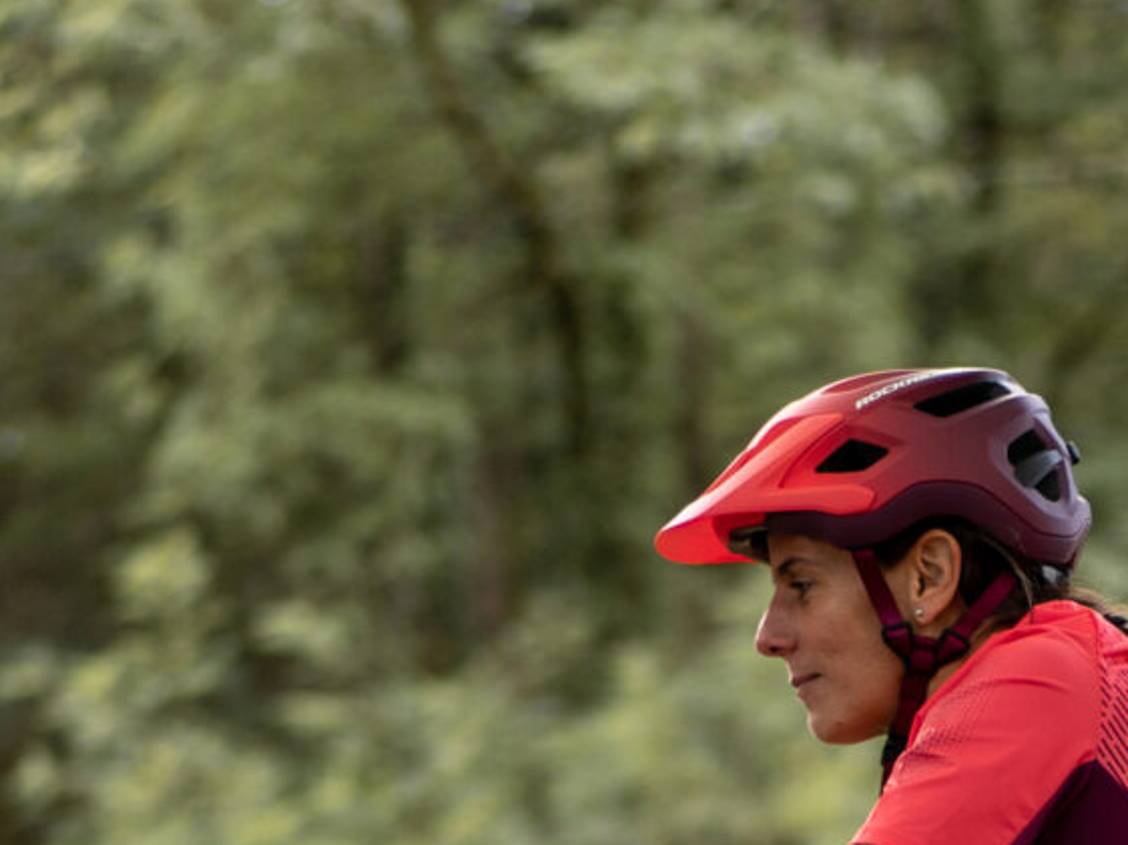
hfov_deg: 8.2
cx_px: 1058
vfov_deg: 6.0
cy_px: 1667
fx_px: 7850
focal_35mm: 241
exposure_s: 1/400
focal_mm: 55
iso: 100
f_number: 1.8
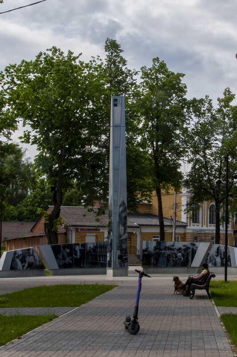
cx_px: 118
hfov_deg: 34.2
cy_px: 178
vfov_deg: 49.6
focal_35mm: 39
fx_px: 386
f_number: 25
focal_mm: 26
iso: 640
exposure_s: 1/200
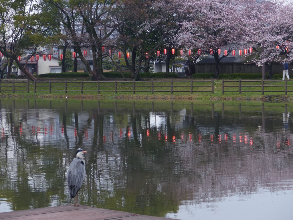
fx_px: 923
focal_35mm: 109
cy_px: 110
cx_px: 146
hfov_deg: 18.0
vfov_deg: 13.6
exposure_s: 1/60
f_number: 2.8
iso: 125
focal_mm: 19.6
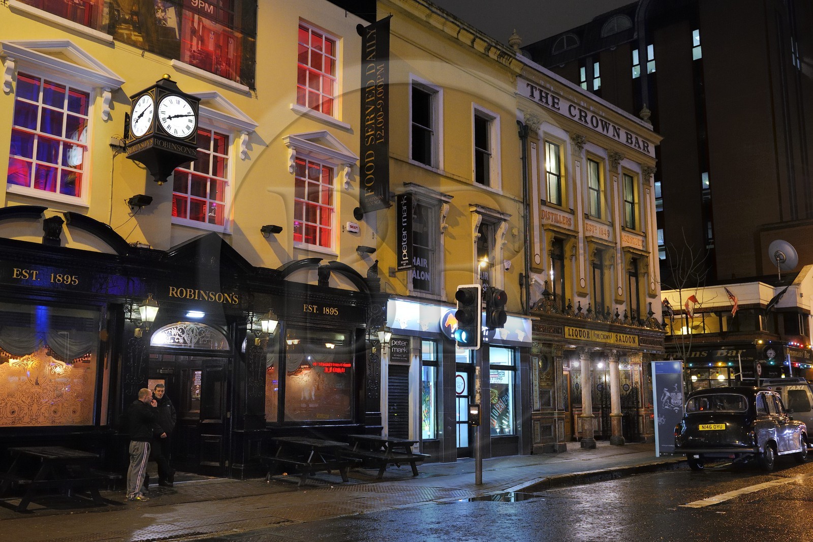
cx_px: 406
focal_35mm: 32
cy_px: 271
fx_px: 722
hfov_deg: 58.7
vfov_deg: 41.1
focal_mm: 32
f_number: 5.6
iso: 1600
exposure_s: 1/8
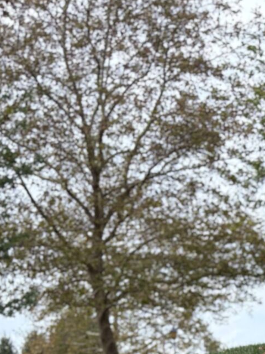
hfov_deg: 13.5
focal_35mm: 104
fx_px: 1062
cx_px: 386
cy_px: 686
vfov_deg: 15.5
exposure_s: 1/708
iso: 64
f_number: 1.6
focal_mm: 5.96
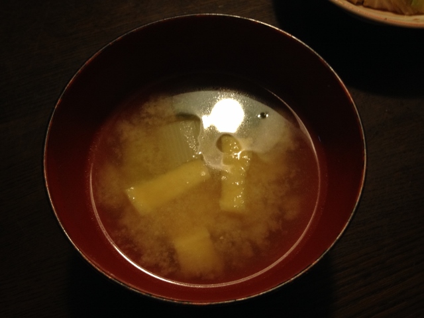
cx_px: 212
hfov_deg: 52.6
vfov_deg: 40.7
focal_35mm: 35
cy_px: 159
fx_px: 429
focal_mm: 4.28
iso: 100
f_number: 2.4
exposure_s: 1/20
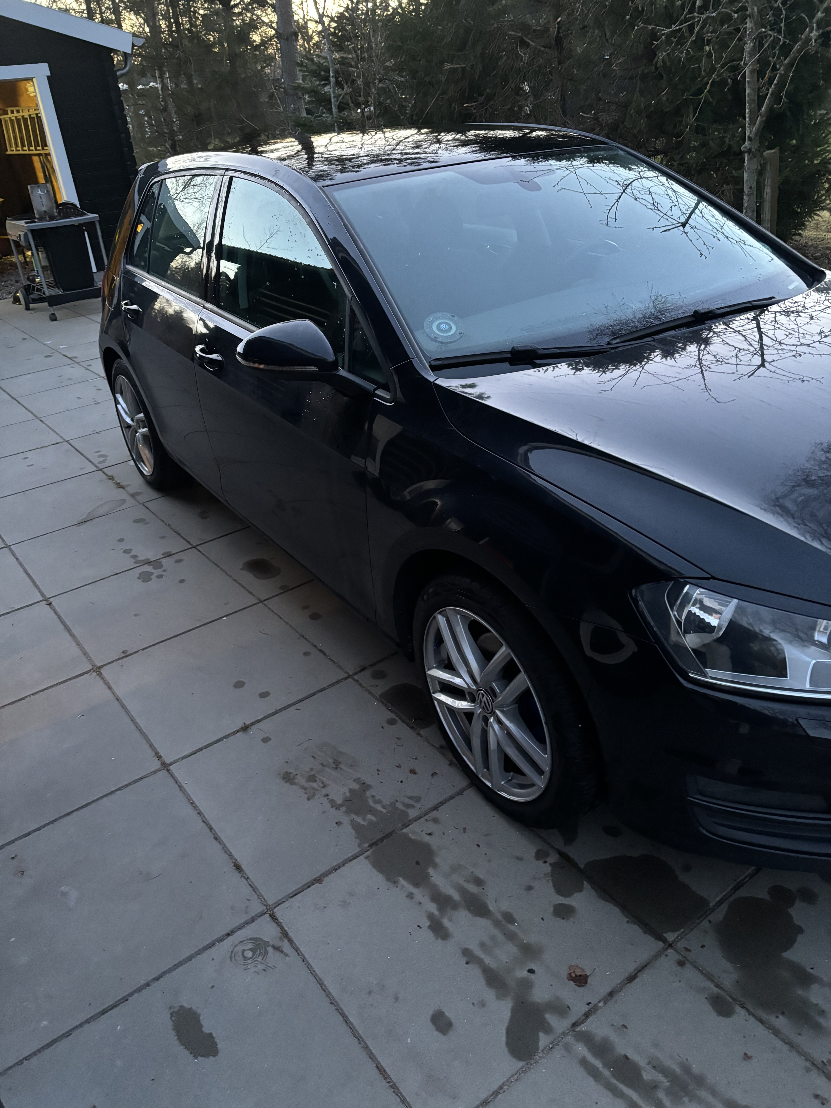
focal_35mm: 26
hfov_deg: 53.1
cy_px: 554
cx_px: 416
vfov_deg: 67.3
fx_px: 832
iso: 640
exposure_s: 1/25
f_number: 1.6
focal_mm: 5.96
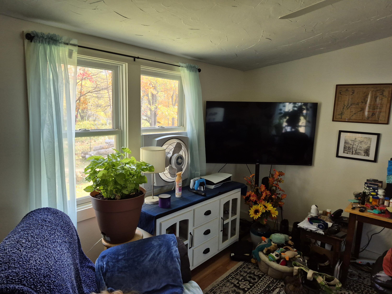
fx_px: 260
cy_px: 147
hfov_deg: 73.9
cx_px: 196
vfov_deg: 58.9
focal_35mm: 23
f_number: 1.8
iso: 200
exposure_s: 1/120
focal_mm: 5.4
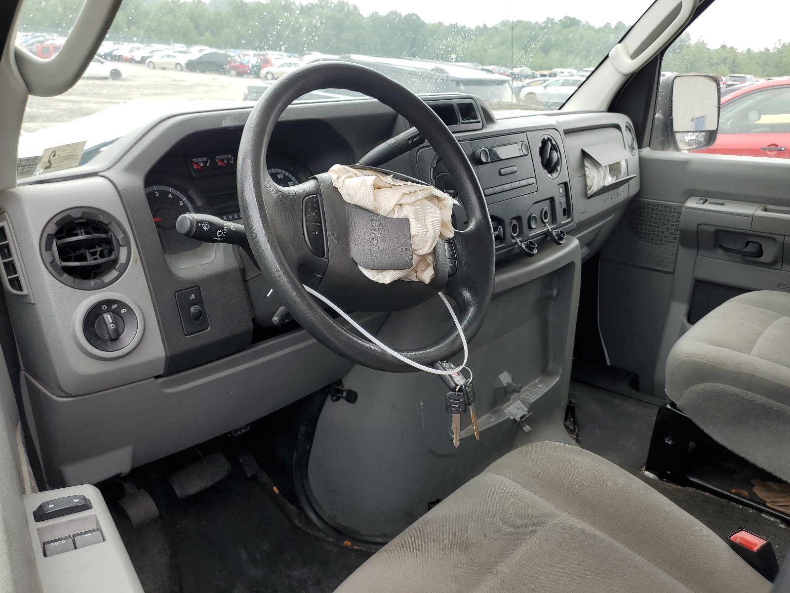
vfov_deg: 53.1
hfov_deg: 67.3
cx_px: 395
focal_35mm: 26
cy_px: 296
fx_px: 593
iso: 50
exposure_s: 1/323
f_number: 1.5
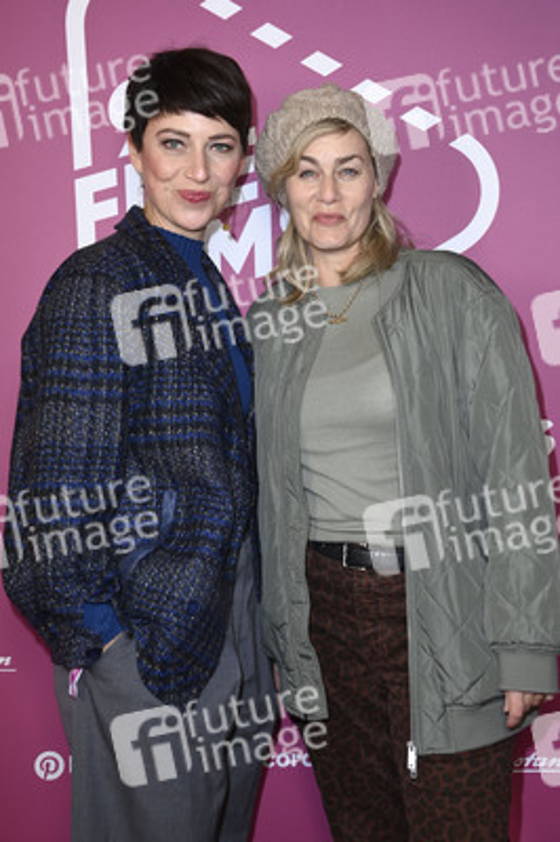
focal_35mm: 52
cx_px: 280
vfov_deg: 38.2
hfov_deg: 25.9
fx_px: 1215
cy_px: 421
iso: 640
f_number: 5.6
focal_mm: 52
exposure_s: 1/250
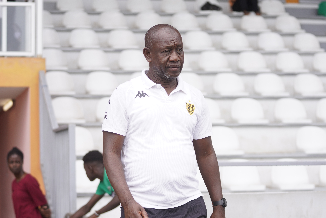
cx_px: 163
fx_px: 951
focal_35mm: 105
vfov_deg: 13.0
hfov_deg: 19.5
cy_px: 109
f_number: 2.8
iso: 320
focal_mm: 70
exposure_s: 1/2000
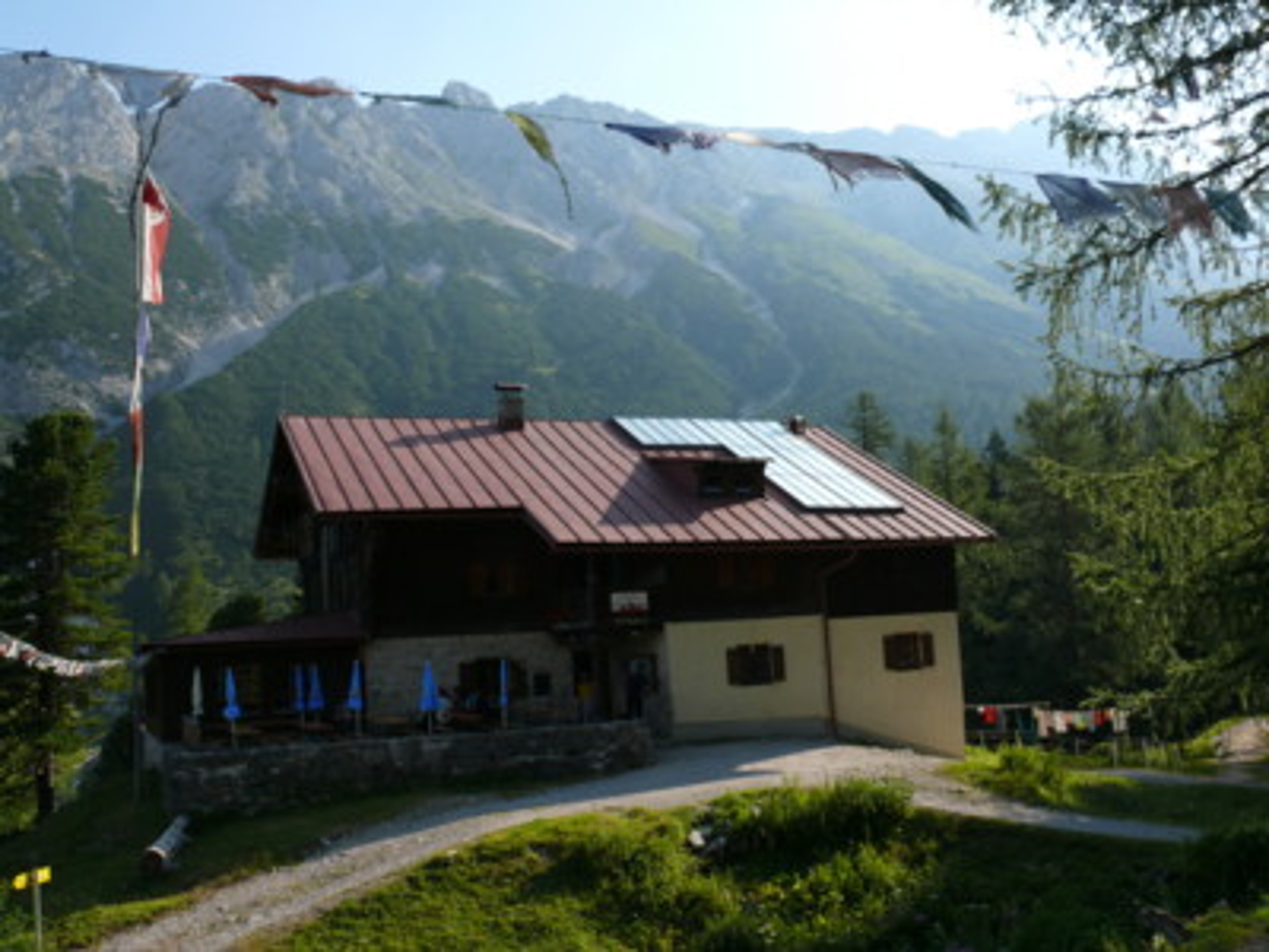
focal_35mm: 35
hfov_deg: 52.6
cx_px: 634
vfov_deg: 40.7
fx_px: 1283
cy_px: 476
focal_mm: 7.4
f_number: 8
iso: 100
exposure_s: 1/160
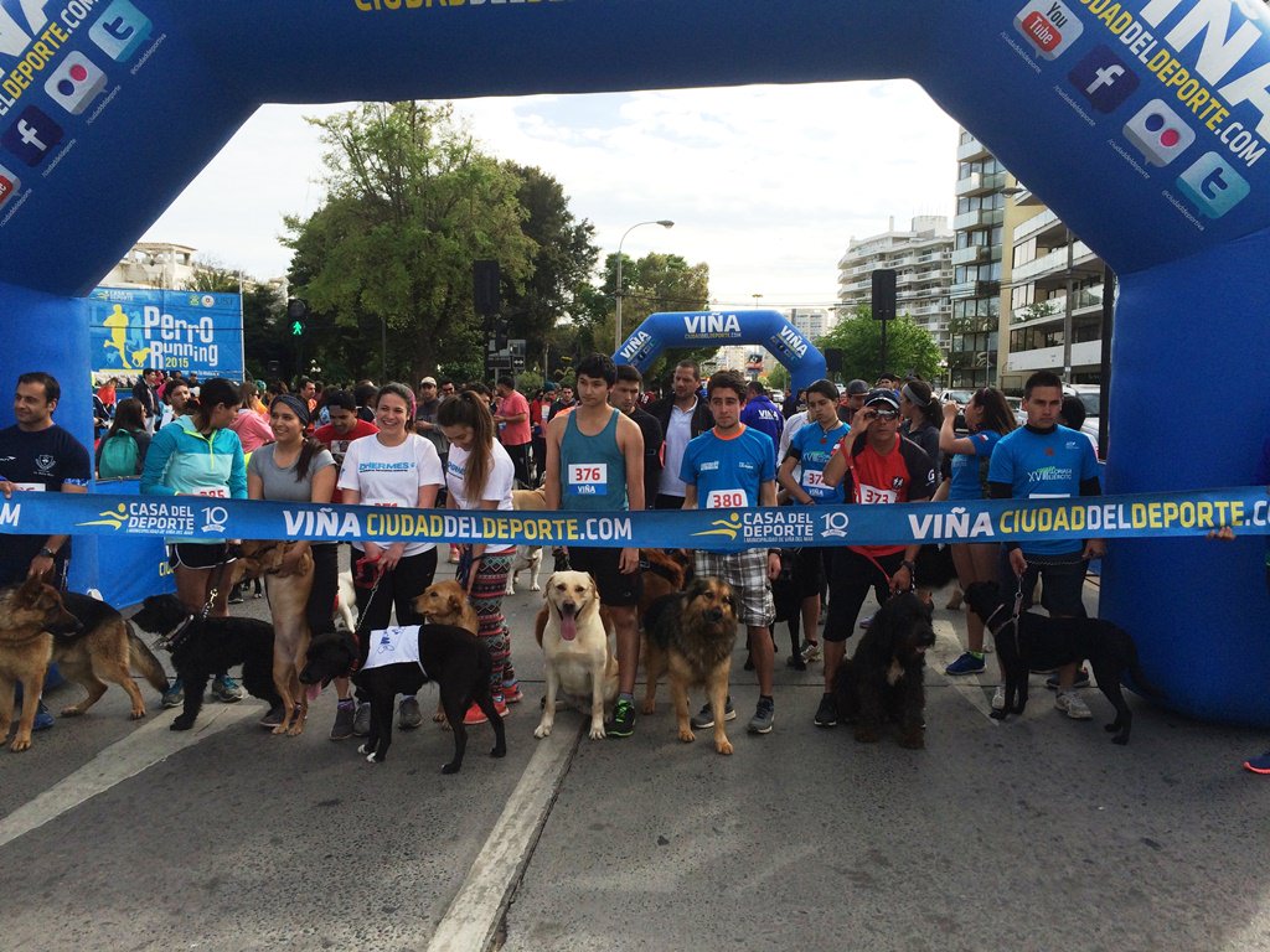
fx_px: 1064
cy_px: 476
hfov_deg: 61.7
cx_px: 635
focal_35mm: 29
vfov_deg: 48.2
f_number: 2.2
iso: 32
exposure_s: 1/1642
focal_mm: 4.15
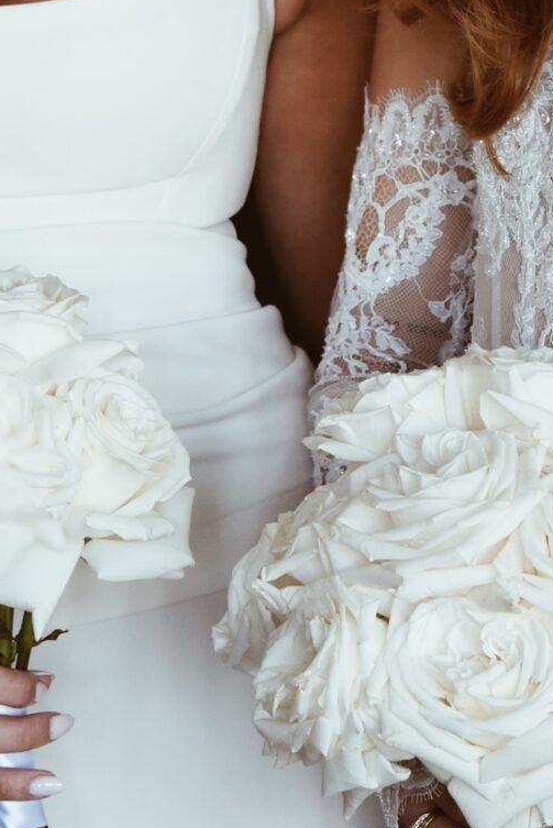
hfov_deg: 8.1
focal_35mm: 170
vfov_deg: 12.0
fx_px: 3911
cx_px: 363
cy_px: 111
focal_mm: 50
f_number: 5.6
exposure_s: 1/125
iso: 1100
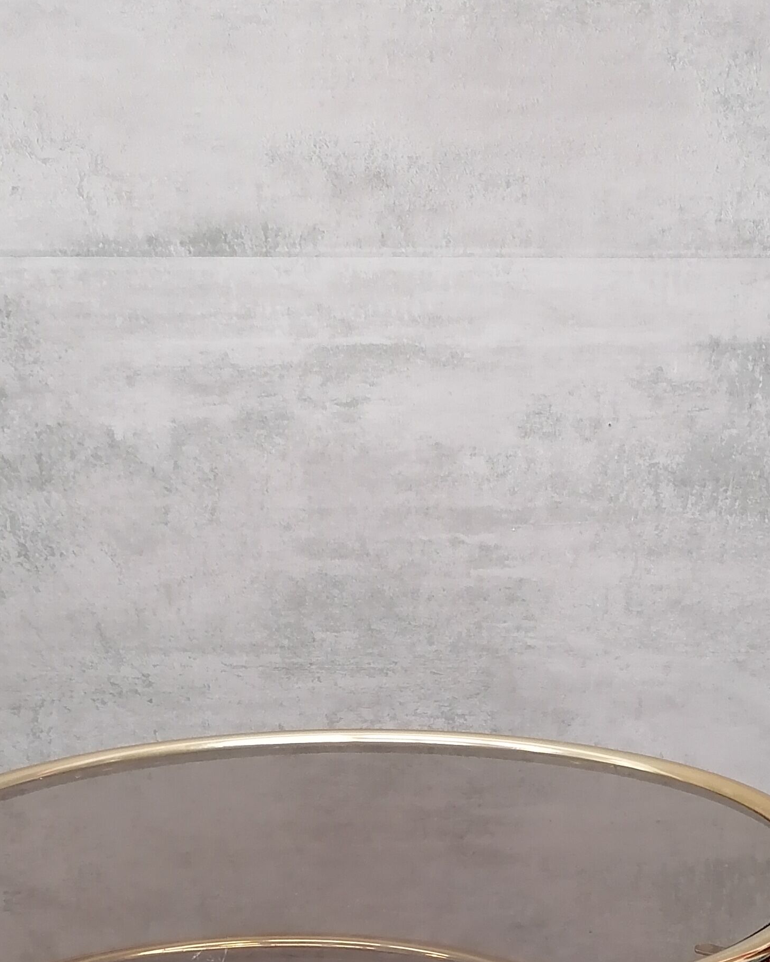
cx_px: 464
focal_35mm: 56
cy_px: 972
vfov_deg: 31.0
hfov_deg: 27.1
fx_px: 1596
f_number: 1.8
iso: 250
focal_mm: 5.3
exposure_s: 1/33.3
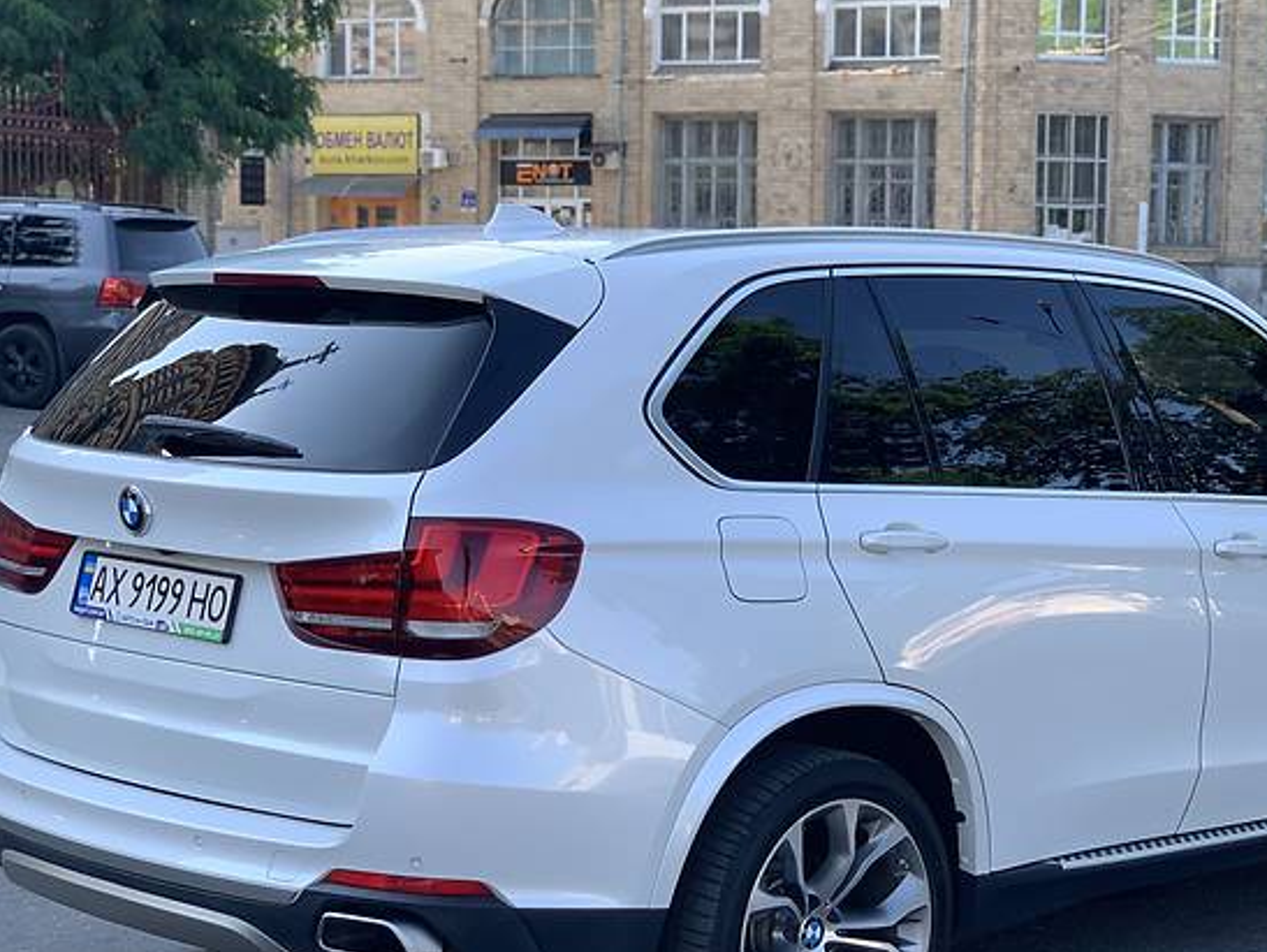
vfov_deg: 19.4
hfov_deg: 25.5
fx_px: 2784
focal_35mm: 76
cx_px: 813
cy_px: 565
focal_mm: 6
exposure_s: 1/153
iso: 16
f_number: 2.4
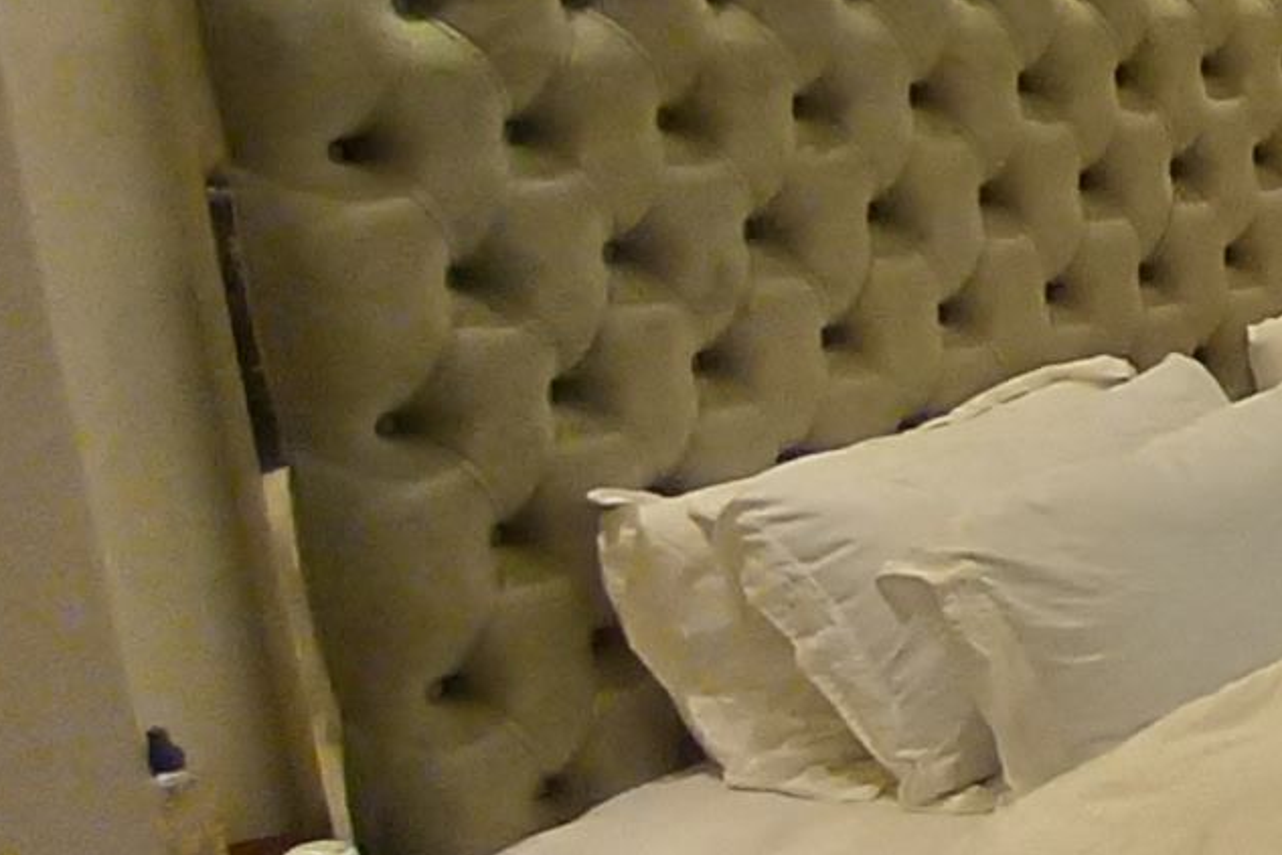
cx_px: 2434
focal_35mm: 55
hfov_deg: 20.7
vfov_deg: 24.5
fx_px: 1958
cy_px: 316
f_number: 2.2
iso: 100
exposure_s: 1/50
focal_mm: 1.13
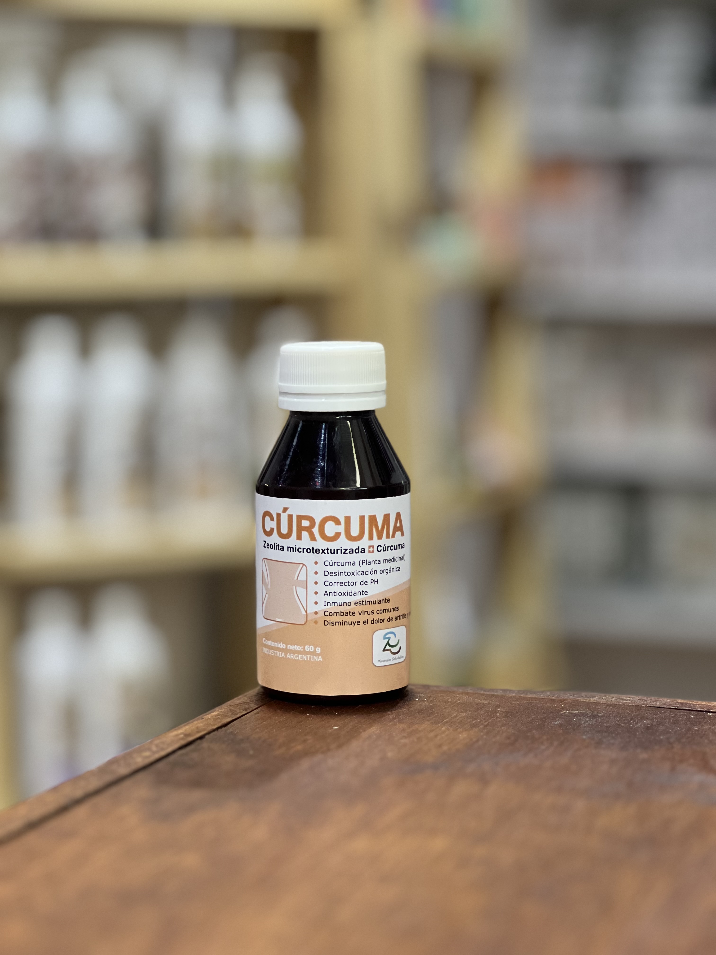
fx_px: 2124
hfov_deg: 19.1
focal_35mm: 77
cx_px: 358
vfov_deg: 25.3
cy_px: 478
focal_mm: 9
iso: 400
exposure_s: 1/25
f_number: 2.8
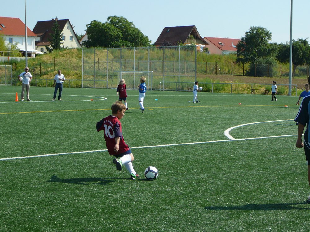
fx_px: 690
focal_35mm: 77
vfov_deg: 19.1
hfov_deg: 25.3
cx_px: 155
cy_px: 116
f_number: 3.7
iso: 80
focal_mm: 11.5
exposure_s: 1/800
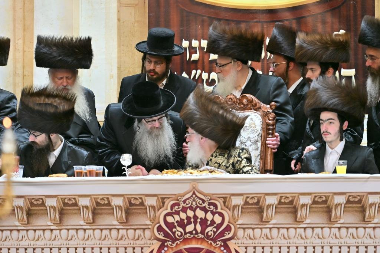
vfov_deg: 4.6
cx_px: 190
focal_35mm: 300
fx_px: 3165
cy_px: 126
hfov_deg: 6.9
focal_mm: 200
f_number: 2.8
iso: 400
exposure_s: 1/250
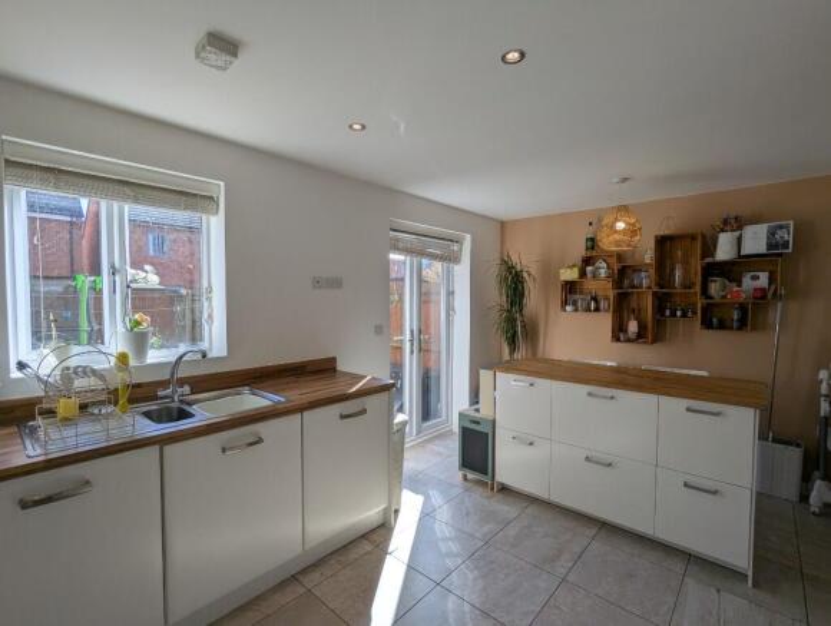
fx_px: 385
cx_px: 416
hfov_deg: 94.4
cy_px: 313
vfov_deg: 78.3
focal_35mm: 16
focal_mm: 2.35
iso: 45
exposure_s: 1/428
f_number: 2.2
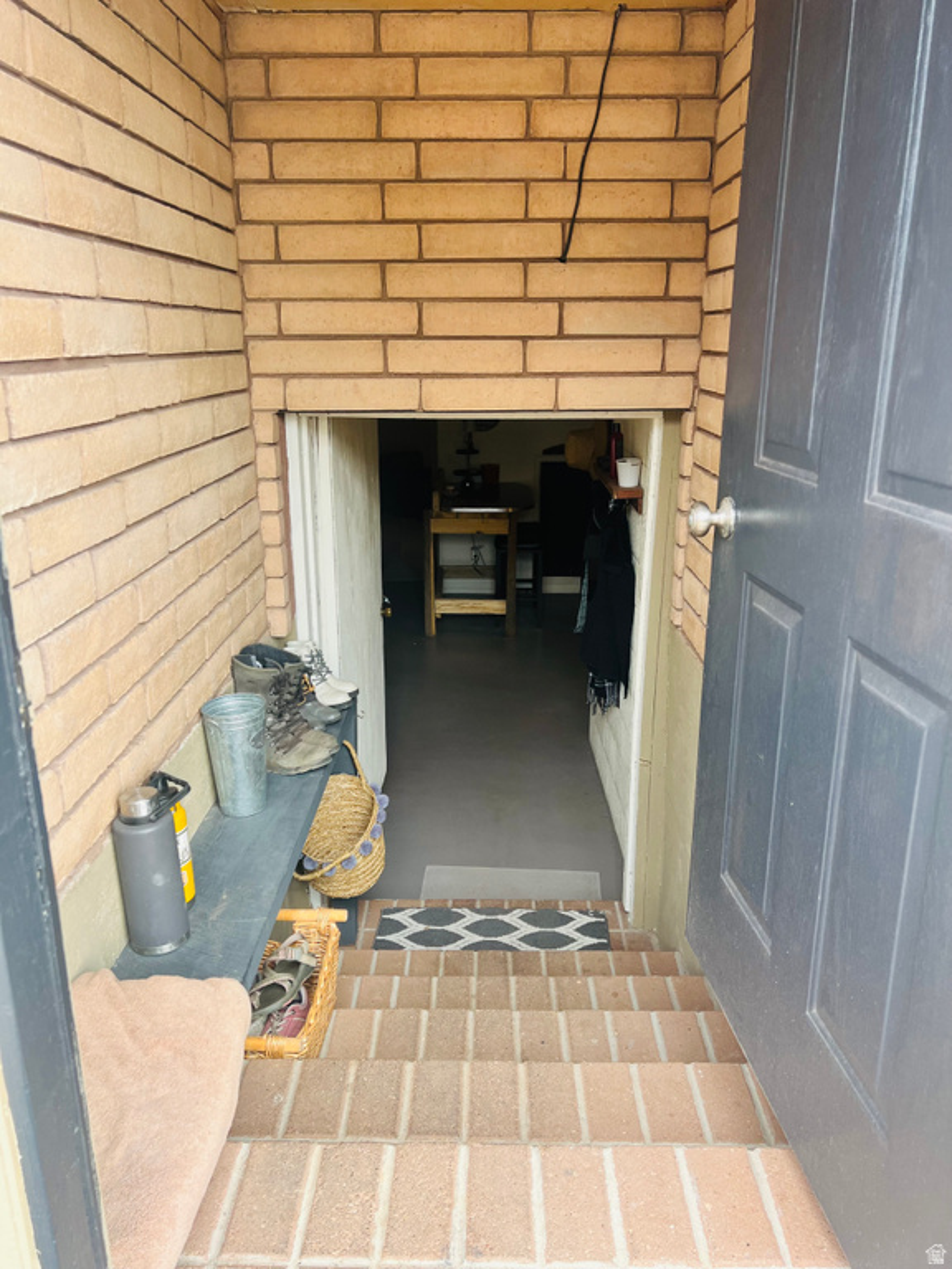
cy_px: 634
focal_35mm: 26
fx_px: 953
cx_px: 476
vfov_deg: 67.3
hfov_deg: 53.1
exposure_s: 1/282
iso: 40
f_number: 1.5
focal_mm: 5.7
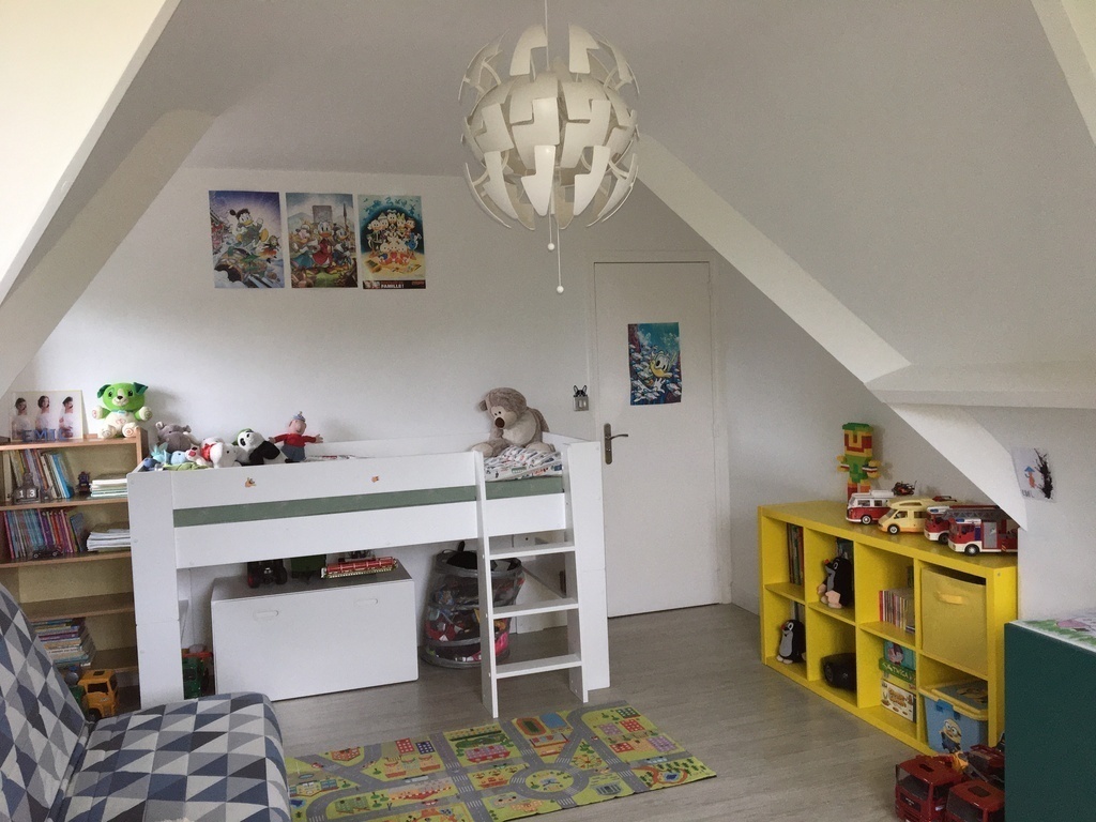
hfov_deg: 61.7
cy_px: 411
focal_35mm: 29
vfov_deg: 48.2
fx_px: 918
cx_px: 548
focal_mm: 4.15
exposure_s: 1/33
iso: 125
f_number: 2.2
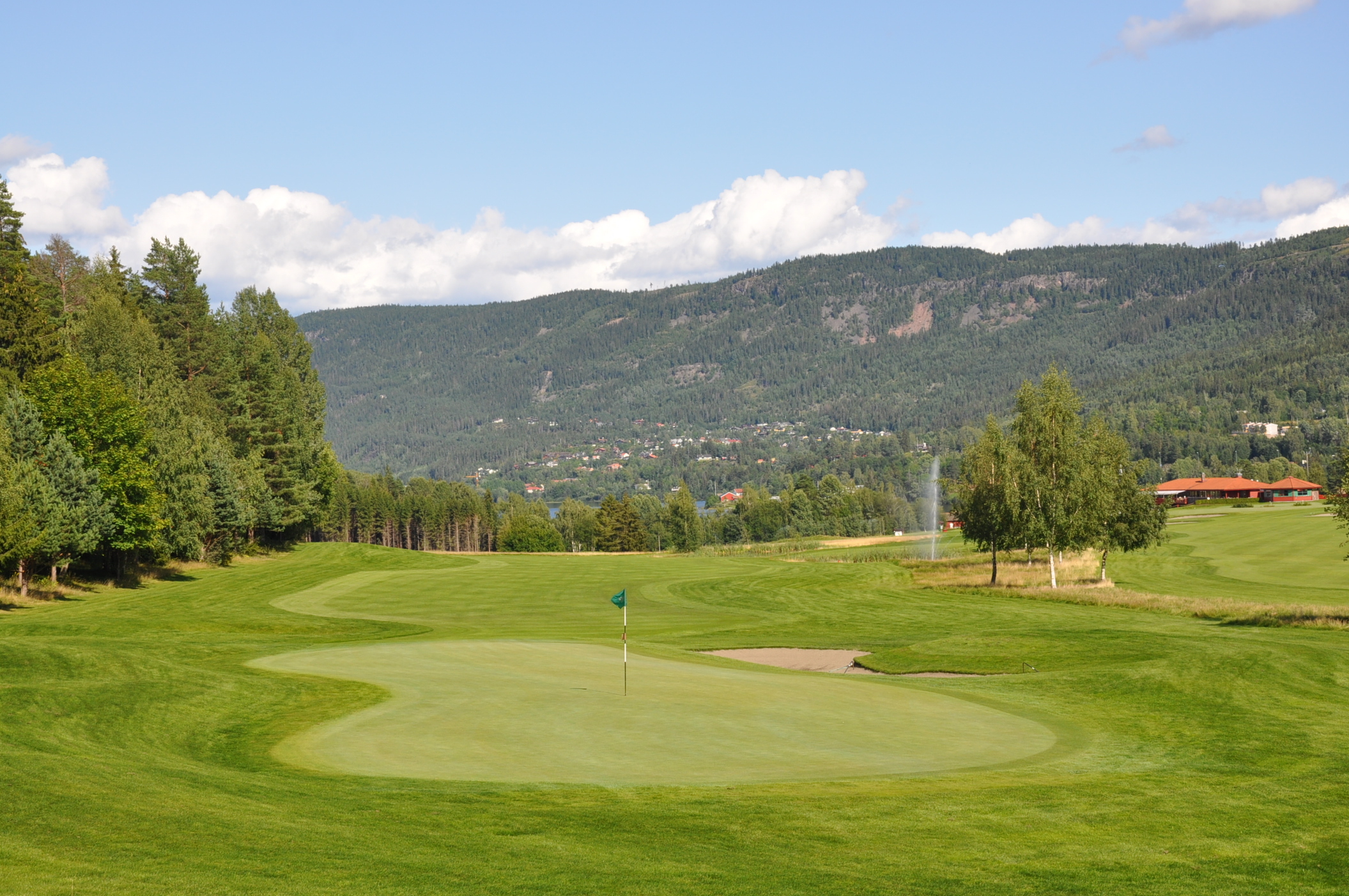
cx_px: 680
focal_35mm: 64
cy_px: 445
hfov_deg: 31.5
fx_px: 2395
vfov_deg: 21.2
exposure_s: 1/320
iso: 200
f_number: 9
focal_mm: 42
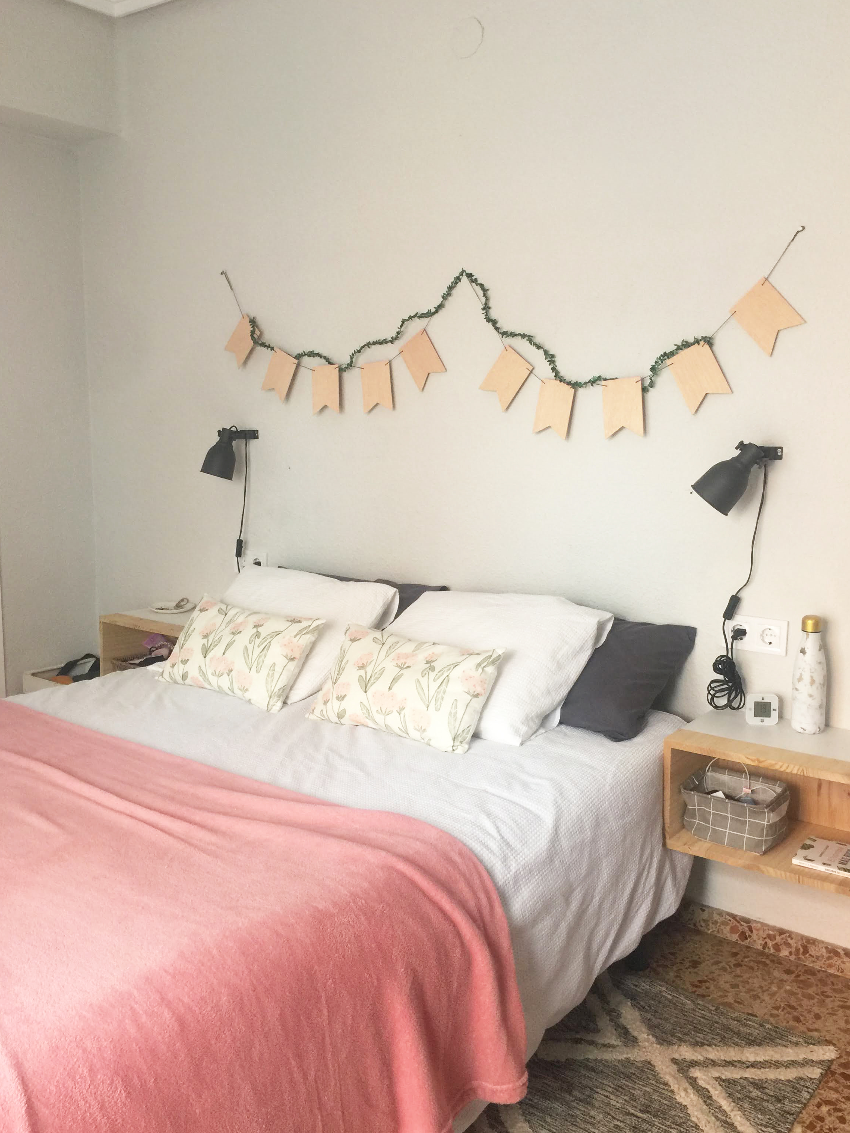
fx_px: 1015
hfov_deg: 45.4
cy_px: 572
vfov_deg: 58.3
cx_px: 450
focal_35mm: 31
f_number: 2.2
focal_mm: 4.15
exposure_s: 1/17
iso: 50
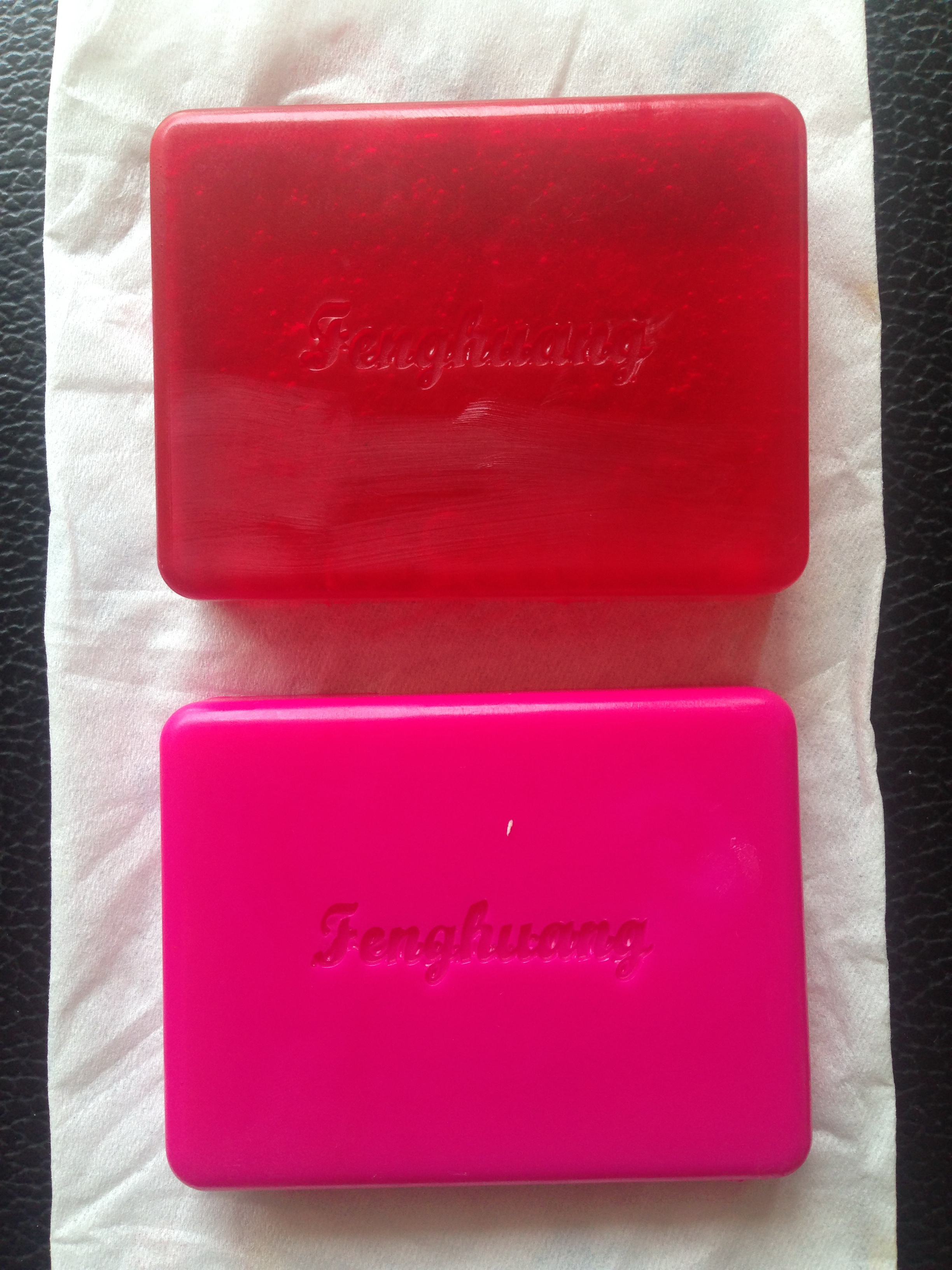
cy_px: 635
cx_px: 476
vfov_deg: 55.4
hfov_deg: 42.9
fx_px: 1210
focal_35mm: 33
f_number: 2.4
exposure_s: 1/120
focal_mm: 4.12
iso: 64
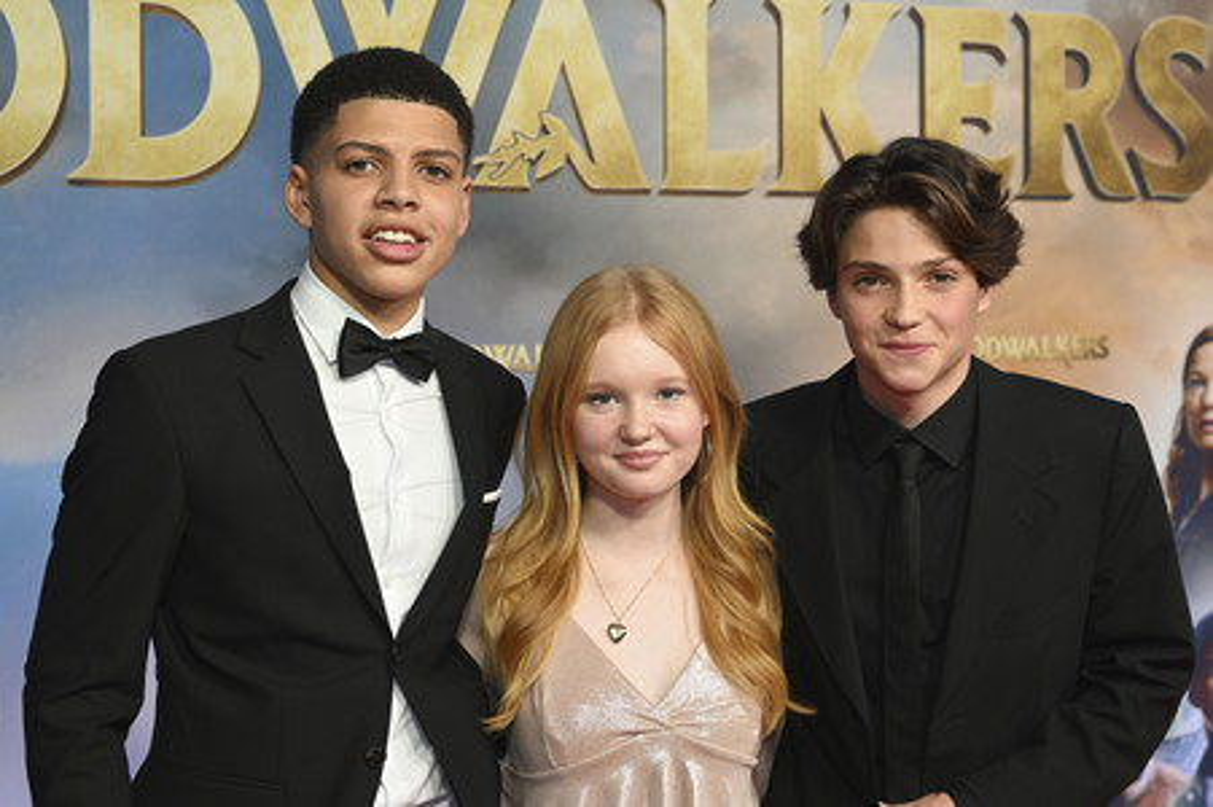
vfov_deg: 24.2
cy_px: 404
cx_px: 606
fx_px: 1885
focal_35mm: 56
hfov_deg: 35.7
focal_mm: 56
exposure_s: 1/160
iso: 800
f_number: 5.6
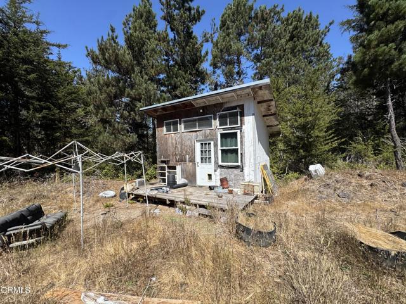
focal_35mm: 14
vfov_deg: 85.7
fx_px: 164
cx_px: 203
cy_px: 152
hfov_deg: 102.1
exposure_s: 1/1789
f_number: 2.2
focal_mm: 2.22
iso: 40
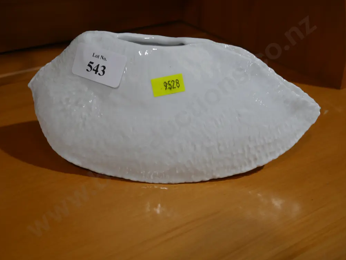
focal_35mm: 51
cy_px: 128
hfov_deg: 37.5
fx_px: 510
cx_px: 171
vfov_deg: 28.6
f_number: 5.3
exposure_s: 1/60
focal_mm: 25
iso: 320
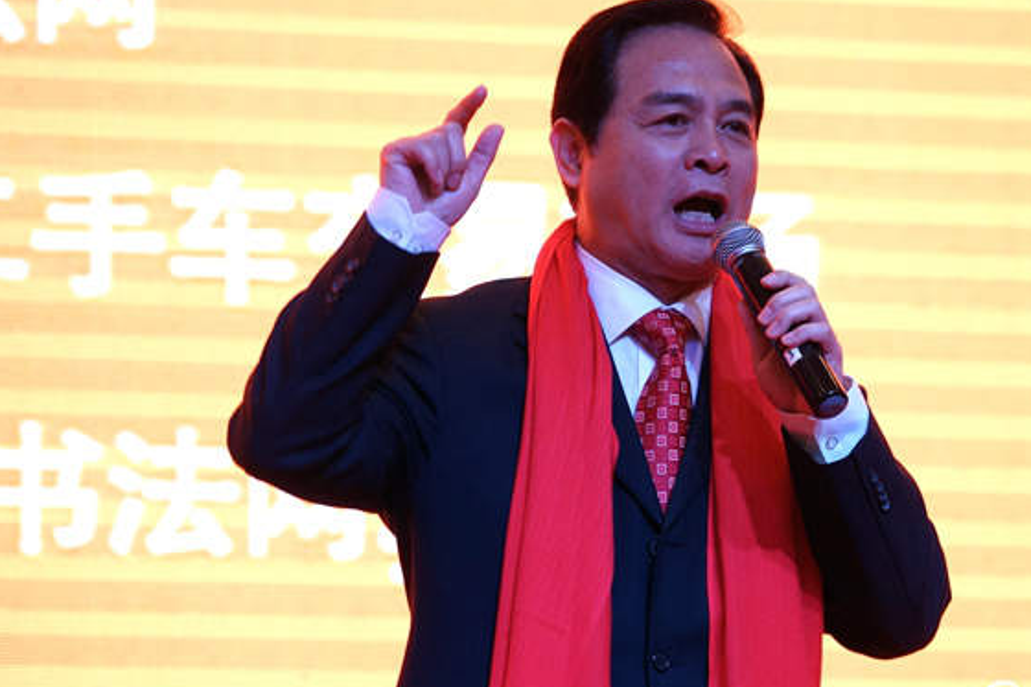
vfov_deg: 4.1
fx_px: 9533
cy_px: 307
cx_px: 569
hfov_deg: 6.2
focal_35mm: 333
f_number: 6.3
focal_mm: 233
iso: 1600
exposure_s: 1/125
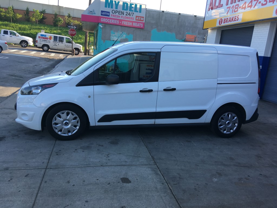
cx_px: 138
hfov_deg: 61.7
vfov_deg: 48.2
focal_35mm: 29
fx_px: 232
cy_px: 104
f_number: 2.2
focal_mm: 4.15
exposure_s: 1/292
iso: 25
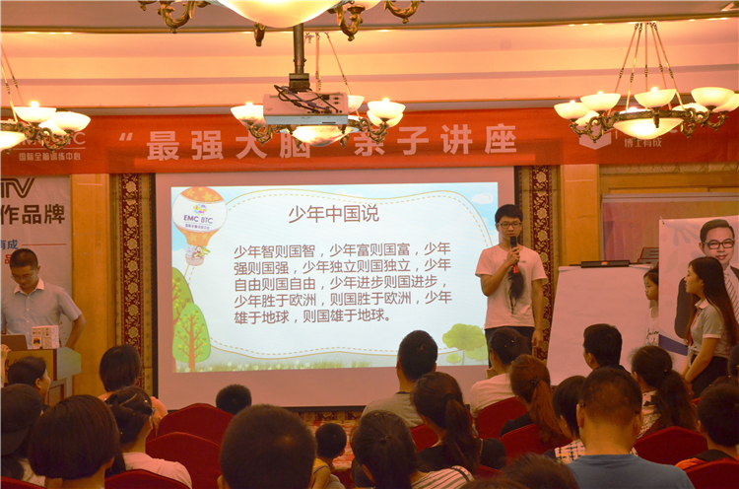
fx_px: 1075
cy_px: 244
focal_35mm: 52
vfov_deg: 25.6
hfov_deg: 37.9
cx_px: 370
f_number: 4.5
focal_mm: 35
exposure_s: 1/80
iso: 1600
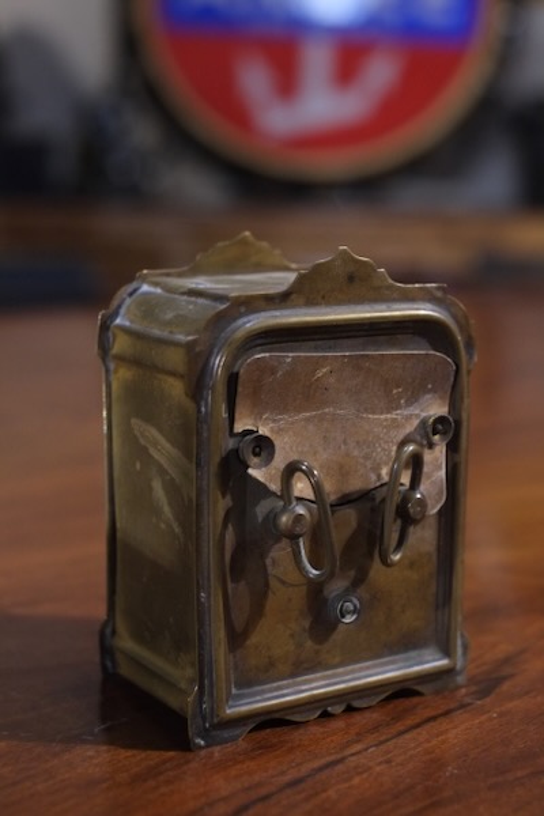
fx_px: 1201
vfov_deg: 37.5
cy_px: 408
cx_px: 272
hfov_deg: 25.5
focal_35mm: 53
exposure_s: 1/125
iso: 3200
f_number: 4
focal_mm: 35
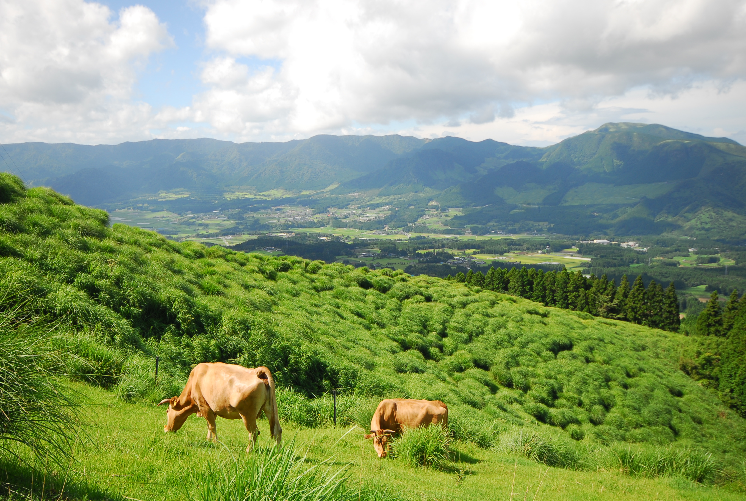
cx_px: 359
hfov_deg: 58.6
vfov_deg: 41.3
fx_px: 664
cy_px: 234
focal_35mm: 32
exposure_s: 1/125
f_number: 8
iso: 100
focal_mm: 20
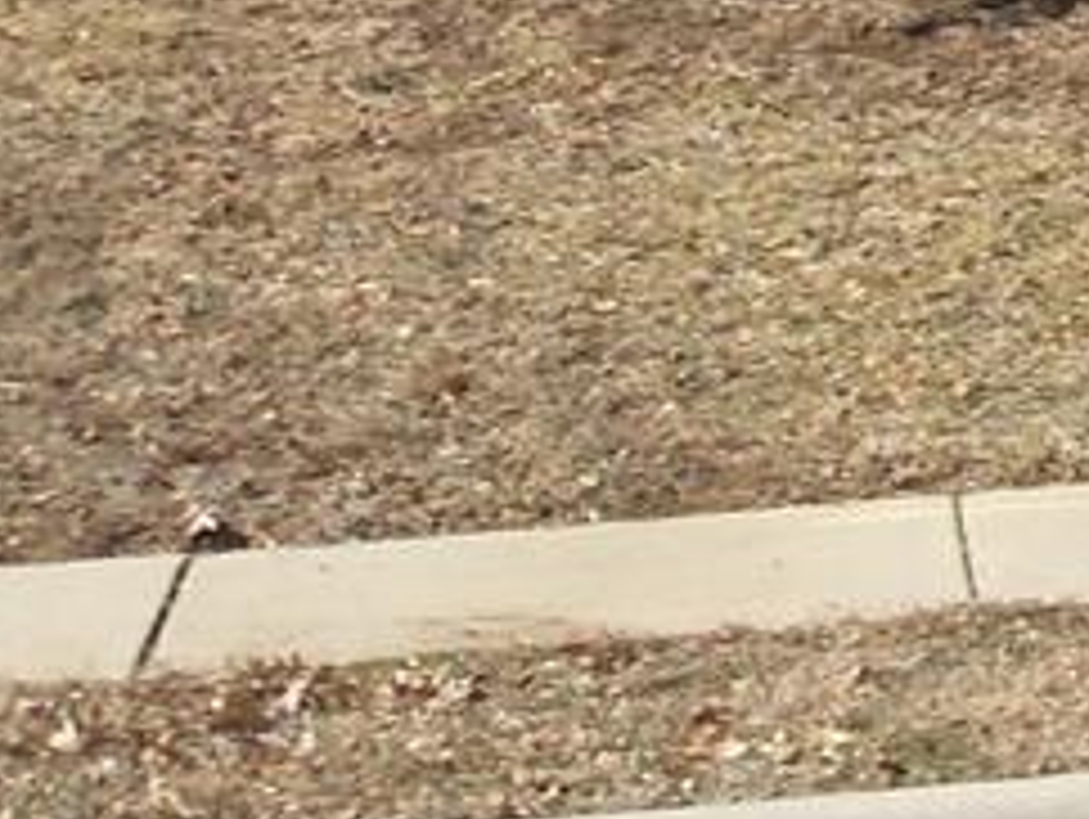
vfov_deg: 9.7
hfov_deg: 12.5
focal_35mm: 148
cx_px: 1760
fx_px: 4661
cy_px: -450
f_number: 8.2
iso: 80
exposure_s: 1/180
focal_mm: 6.3
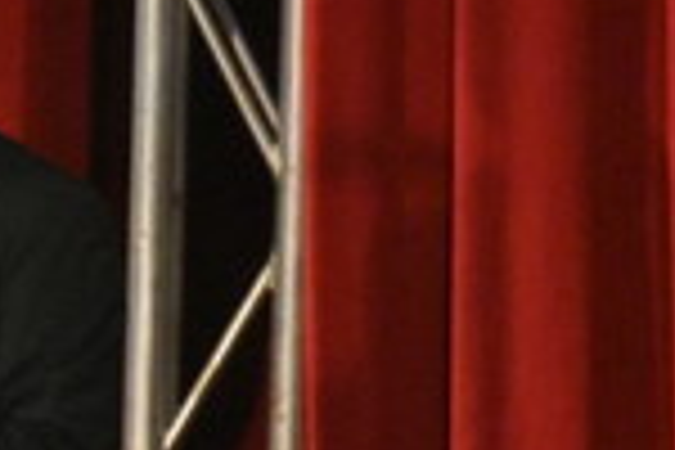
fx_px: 45146
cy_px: 252
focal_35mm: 2408
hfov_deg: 0.9
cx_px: -477
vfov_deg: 0.6
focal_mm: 400
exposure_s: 1/250
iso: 11400
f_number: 5.6
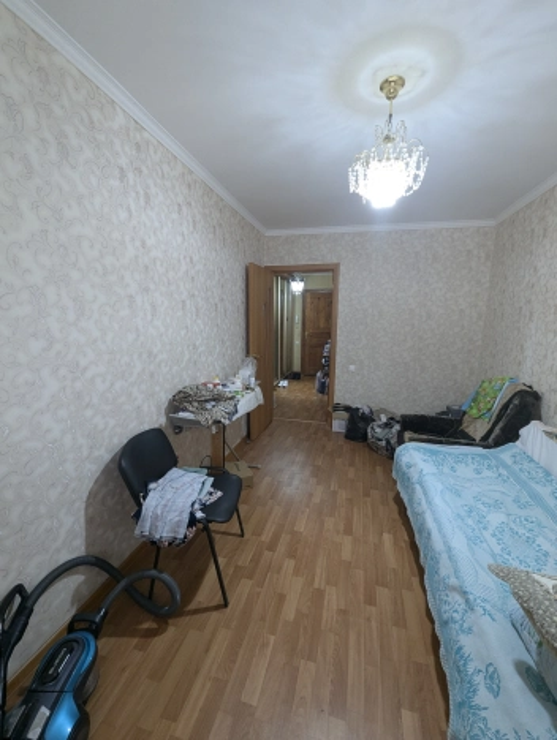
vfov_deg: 106.1
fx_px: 278
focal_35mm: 13
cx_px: 278
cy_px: 370
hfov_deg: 90.0
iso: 198
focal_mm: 1.95
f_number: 2.2
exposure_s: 1/25
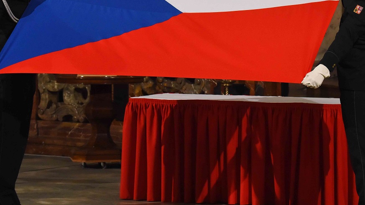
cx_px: 201
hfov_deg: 10.5
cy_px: 47
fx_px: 1984
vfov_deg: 5.9
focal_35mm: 205
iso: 4000
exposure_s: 1/160
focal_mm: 116
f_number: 6.3
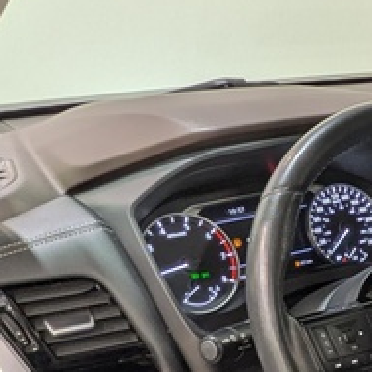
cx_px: 500
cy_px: 447
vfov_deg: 23.5
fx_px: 815
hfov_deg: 22.6
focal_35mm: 67
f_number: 2.2
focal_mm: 1.83
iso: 56
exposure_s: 1/24
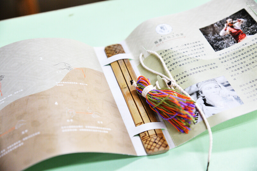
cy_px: 86
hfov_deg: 27.0
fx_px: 535
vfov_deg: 18.2
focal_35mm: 75
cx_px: 128
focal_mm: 75
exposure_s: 1/125
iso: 3200
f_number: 5.6
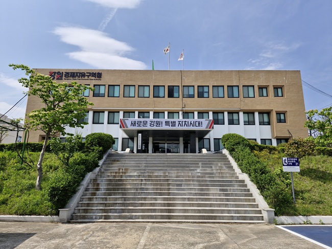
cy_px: 124
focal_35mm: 23
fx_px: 221
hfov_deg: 73.9
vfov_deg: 58.8
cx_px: 166
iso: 50
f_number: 1.8
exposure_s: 1/2680
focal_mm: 5.54
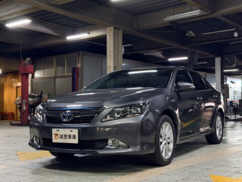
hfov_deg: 39.7
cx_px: 121
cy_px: 91
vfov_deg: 30.3
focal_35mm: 48
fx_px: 336
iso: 500
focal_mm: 6.76
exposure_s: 1/40
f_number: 1.78
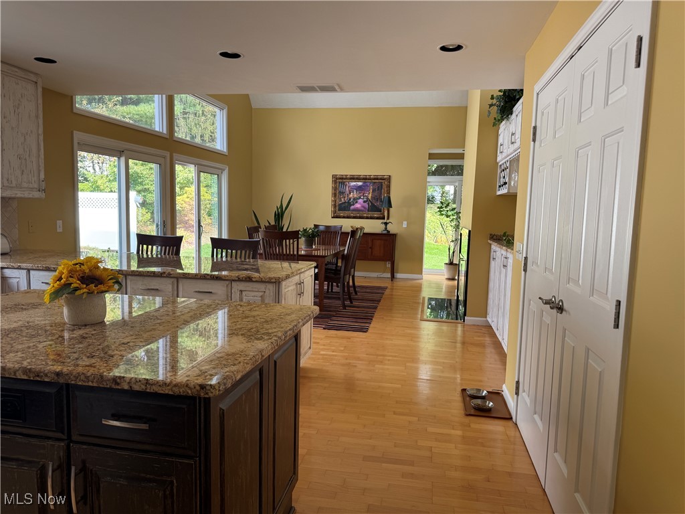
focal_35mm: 24
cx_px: 342
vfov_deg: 56.8
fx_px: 475
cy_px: 257
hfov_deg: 71.6
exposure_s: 1/121
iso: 80
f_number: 1.78
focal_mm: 6.76
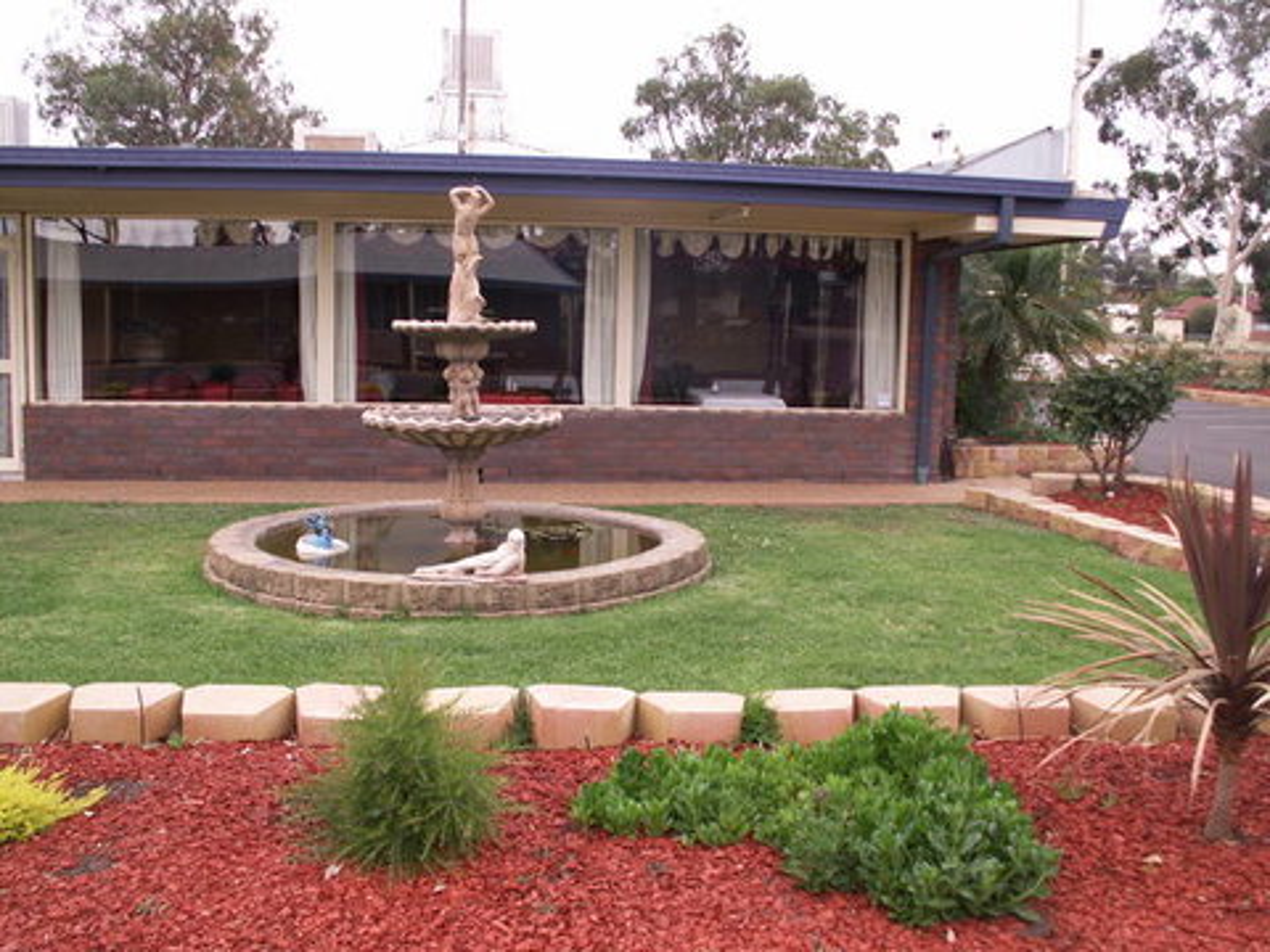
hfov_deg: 52.6
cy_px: 476
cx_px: 635
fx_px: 1284
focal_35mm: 35
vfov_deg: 40.7
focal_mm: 5.86
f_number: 3.2
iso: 50
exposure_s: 1/50
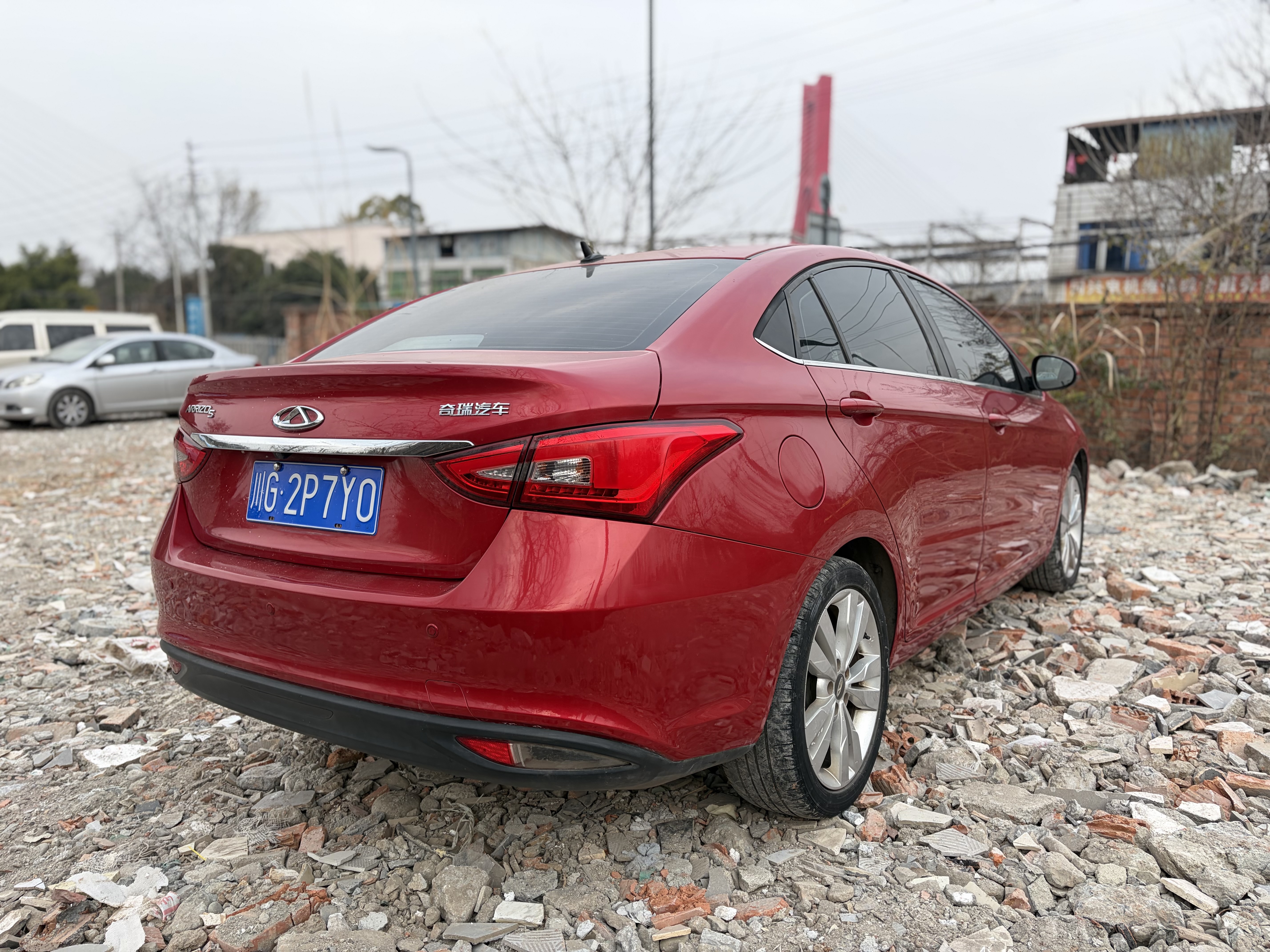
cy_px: 476
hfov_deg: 67.3
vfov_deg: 53.1
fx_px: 954
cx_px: 635
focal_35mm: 26
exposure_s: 1/249
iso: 50
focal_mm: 5.96
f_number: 1.6
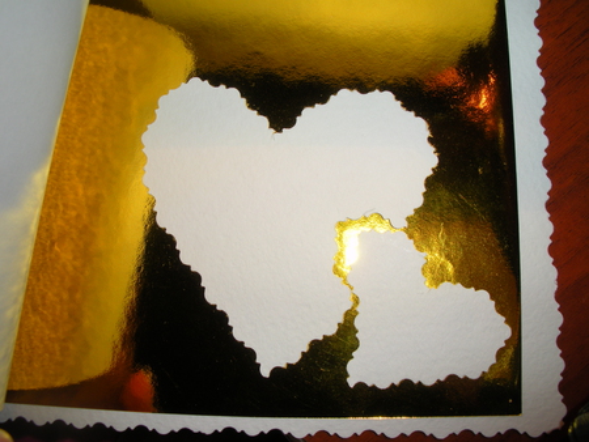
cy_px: 221
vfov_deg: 39.7
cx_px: 294
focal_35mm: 36
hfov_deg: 51.3
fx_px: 613
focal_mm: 6.3
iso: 64
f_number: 5.6
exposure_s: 1/30
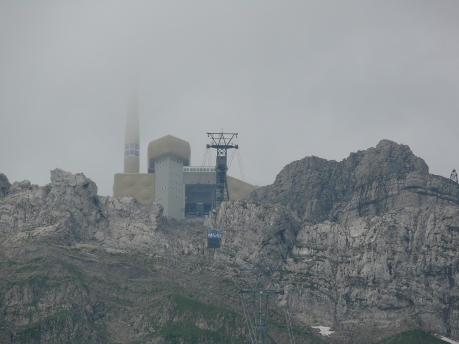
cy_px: 172
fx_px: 5569
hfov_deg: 4.7
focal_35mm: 420
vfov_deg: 3.5
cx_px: 230
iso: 100
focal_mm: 88.8
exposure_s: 1/320
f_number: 5.6
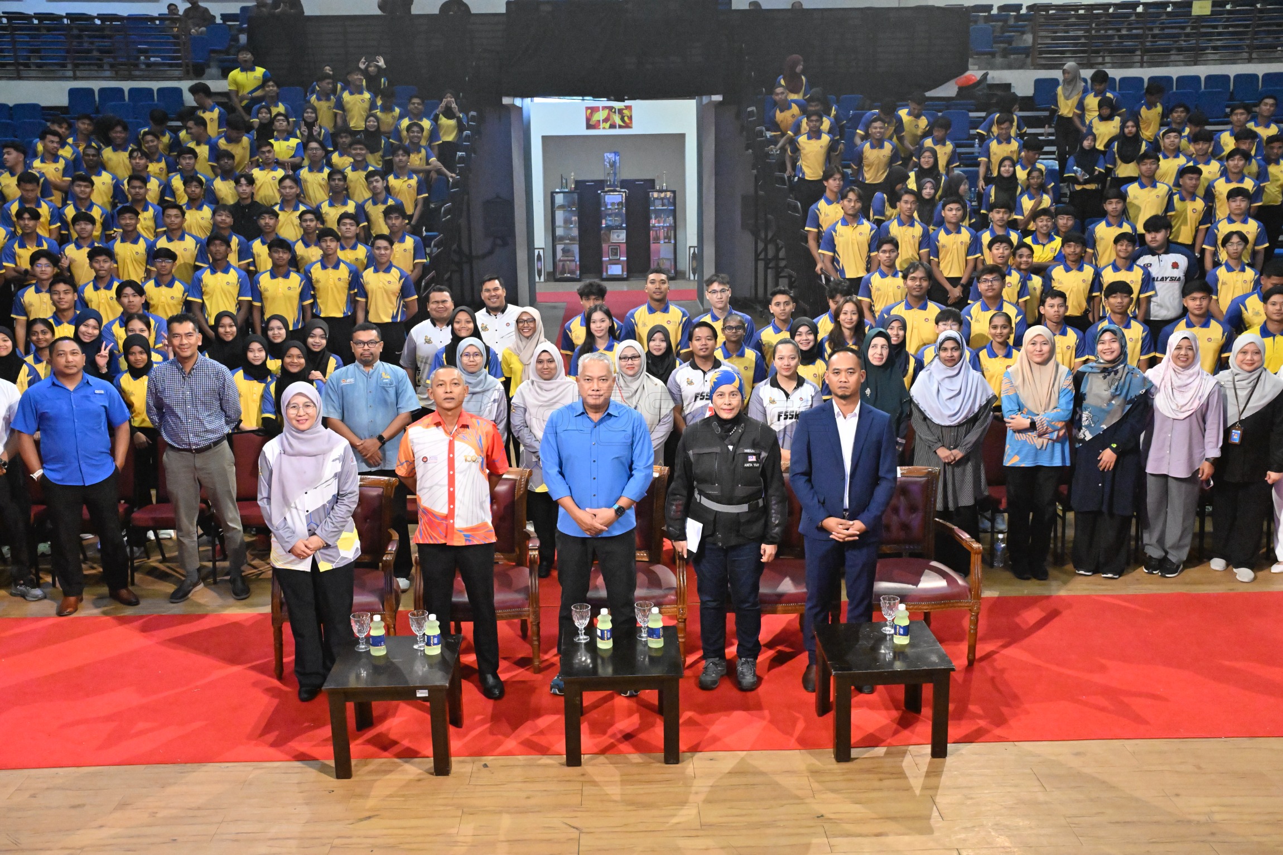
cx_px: 642
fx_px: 1194
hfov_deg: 56.5
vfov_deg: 39.4
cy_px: 428
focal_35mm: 34
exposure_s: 1/125
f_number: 8
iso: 10000
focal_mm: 33.5
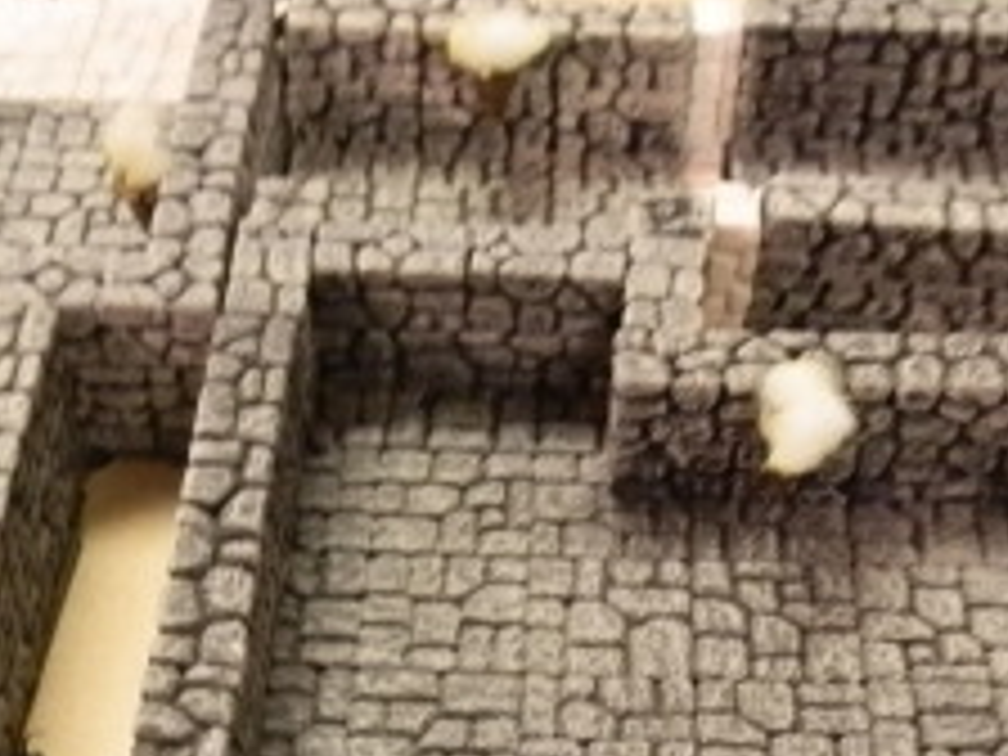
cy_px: 742
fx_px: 1951
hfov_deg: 28.9
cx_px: 441
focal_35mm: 67
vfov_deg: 21.2
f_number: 3.1
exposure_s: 1/15
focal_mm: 5
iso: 400
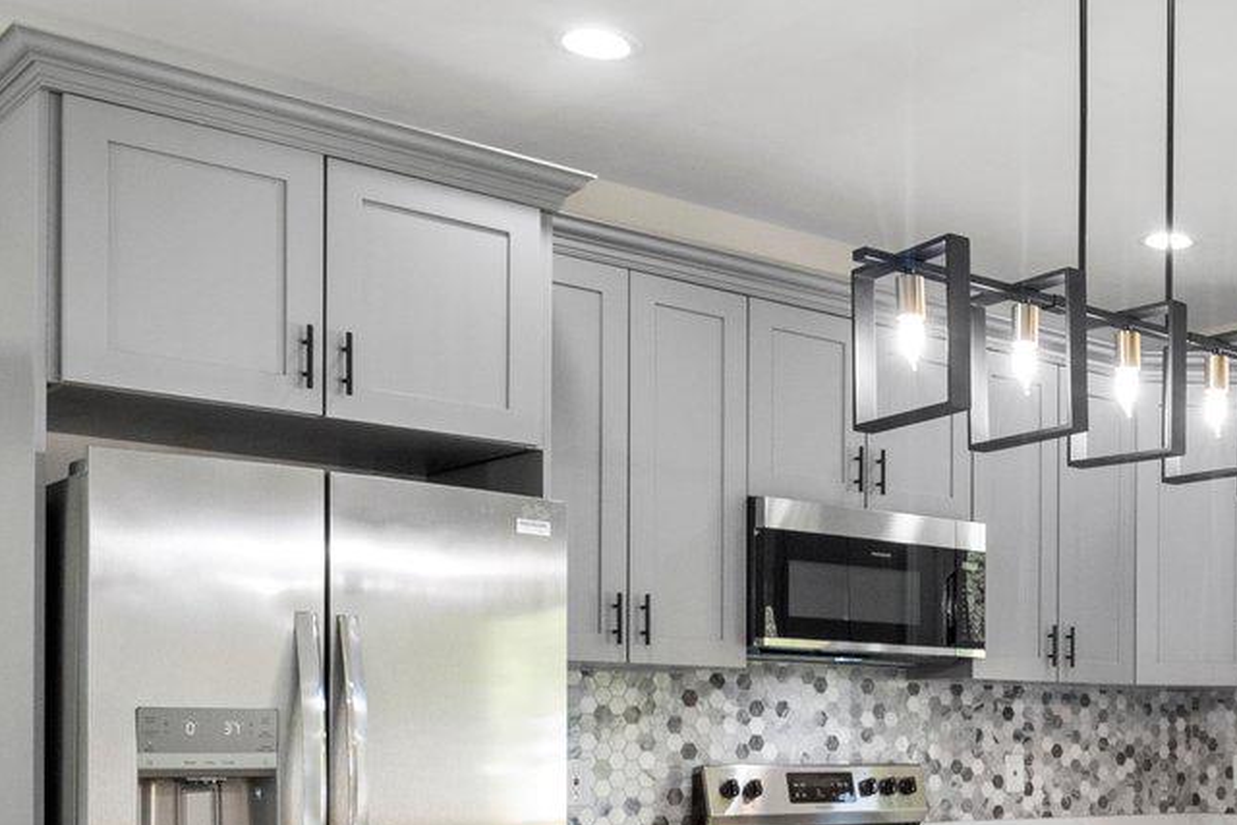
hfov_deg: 36.5
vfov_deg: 26.1
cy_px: 809
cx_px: 1202
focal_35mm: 49
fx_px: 1694
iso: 1000
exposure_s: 1/40
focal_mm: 15.4
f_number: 7.1
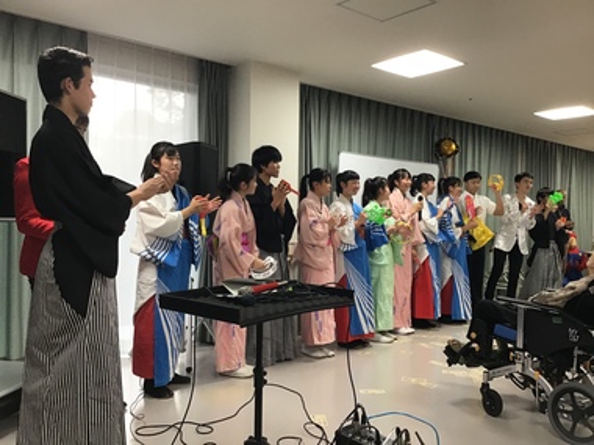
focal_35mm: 31
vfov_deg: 45.4
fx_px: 532
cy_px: 222
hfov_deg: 58.4
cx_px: 297
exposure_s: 1/30
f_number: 2.4
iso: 32
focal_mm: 3.3
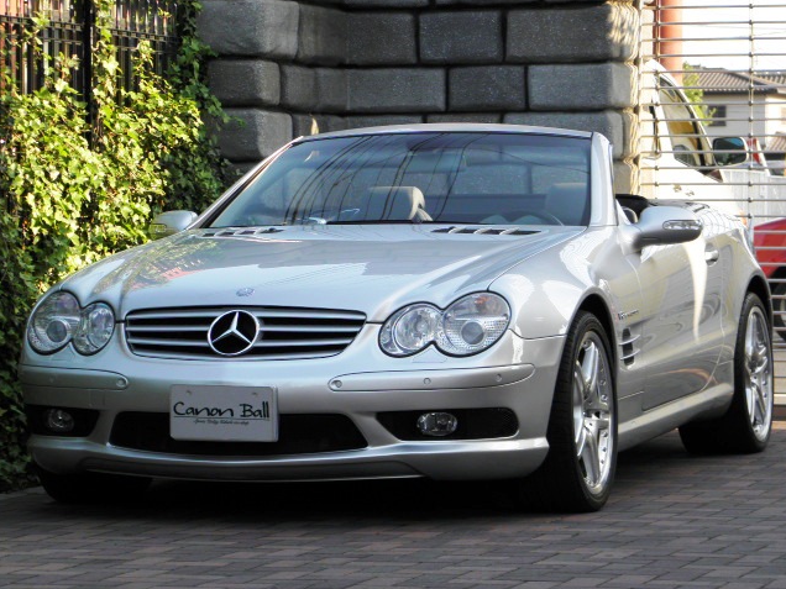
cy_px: 294
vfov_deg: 9.9
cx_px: 393
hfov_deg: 13.2
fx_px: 3406
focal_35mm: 150
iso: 100
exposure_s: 1/125
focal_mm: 26.8
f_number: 5
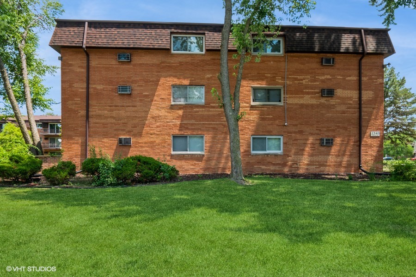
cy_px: 138
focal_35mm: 24
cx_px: 208
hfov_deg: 73.7
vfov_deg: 53.1
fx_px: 277
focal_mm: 16
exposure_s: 1/80
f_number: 8
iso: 100
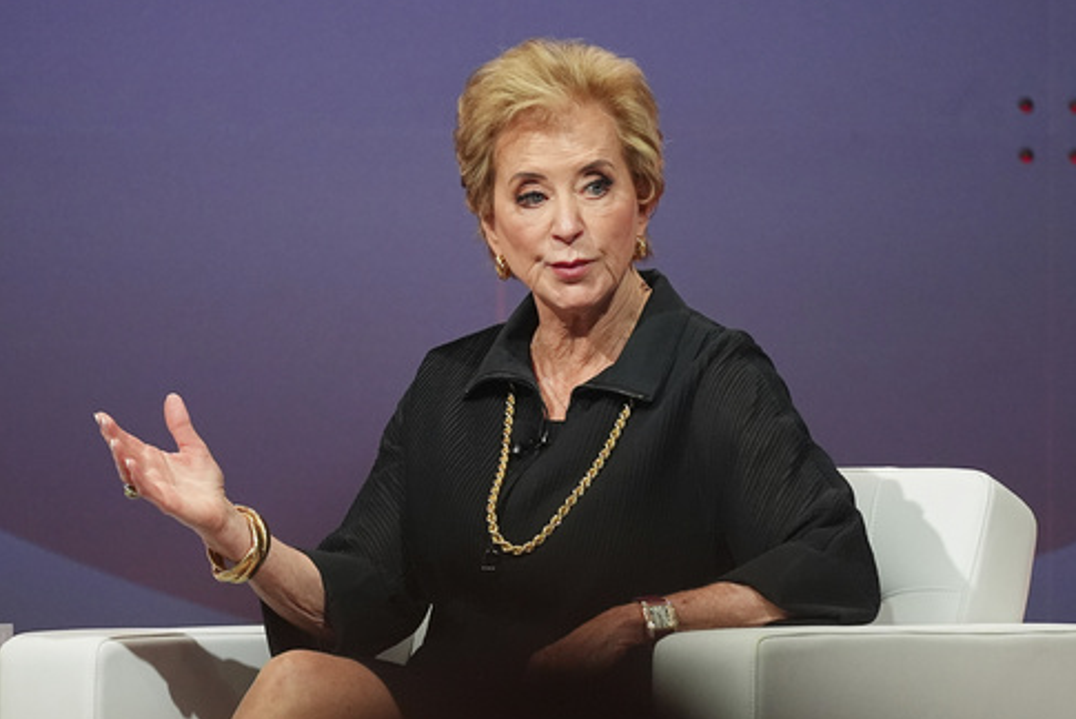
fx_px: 28440
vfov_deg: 1.4
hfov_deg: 2.2
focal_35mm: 951
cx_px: 566
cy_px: 366
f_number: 4
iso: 4000
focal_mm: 600
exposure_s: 1/640
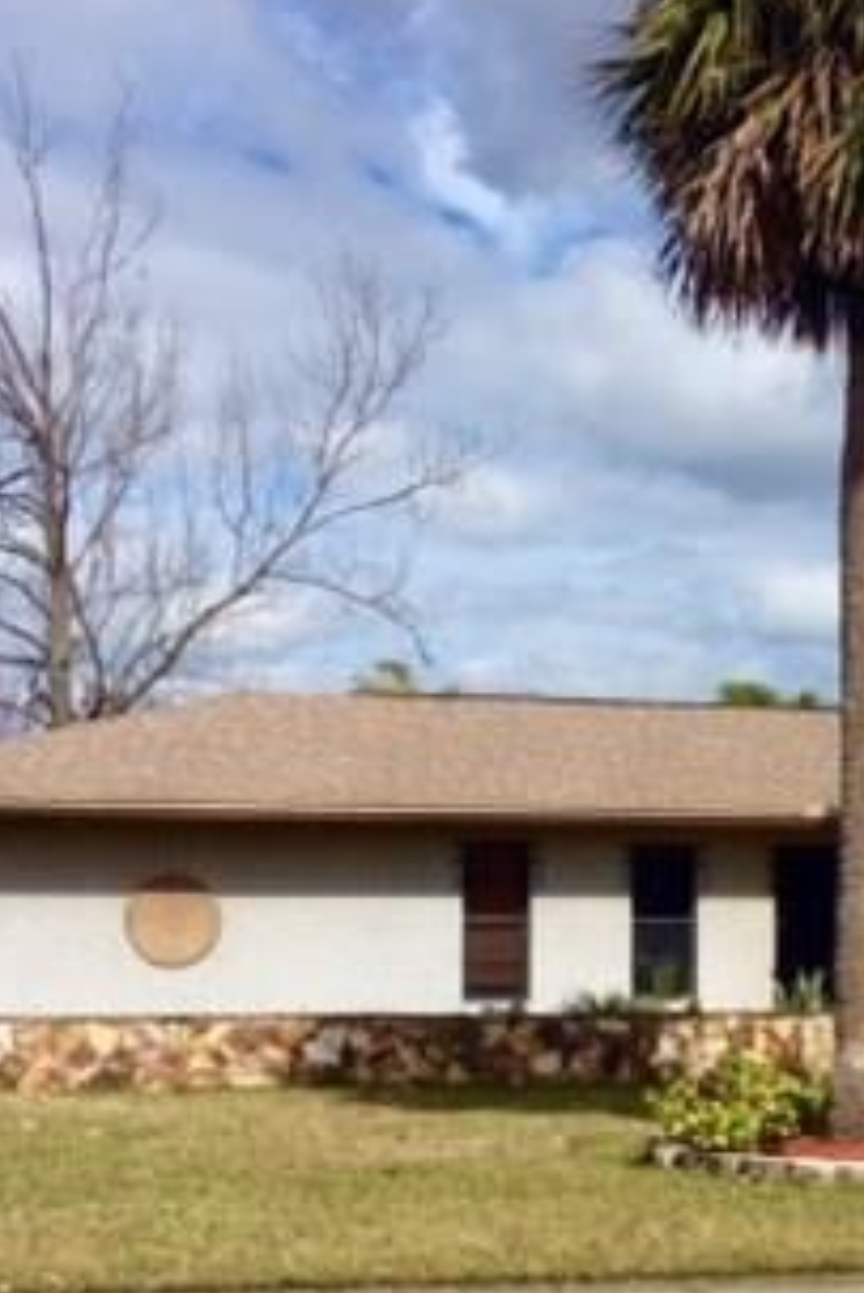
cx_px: 664
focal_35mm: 70
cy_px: 825
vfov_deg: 28.7
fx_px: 2517
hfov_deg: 19.3
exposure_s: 1/2119
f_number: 2.4
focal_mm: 3.3
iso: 32
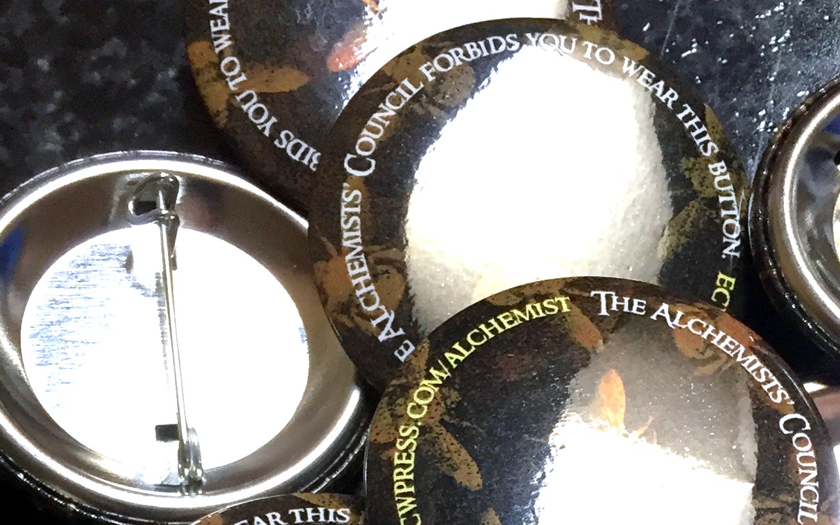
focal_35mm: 78
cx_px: 519
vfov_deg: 14.9
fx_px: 1786
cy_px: 889
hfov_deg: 26.4
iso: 64
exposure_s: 1/30
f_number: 2.2
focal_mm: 4.15
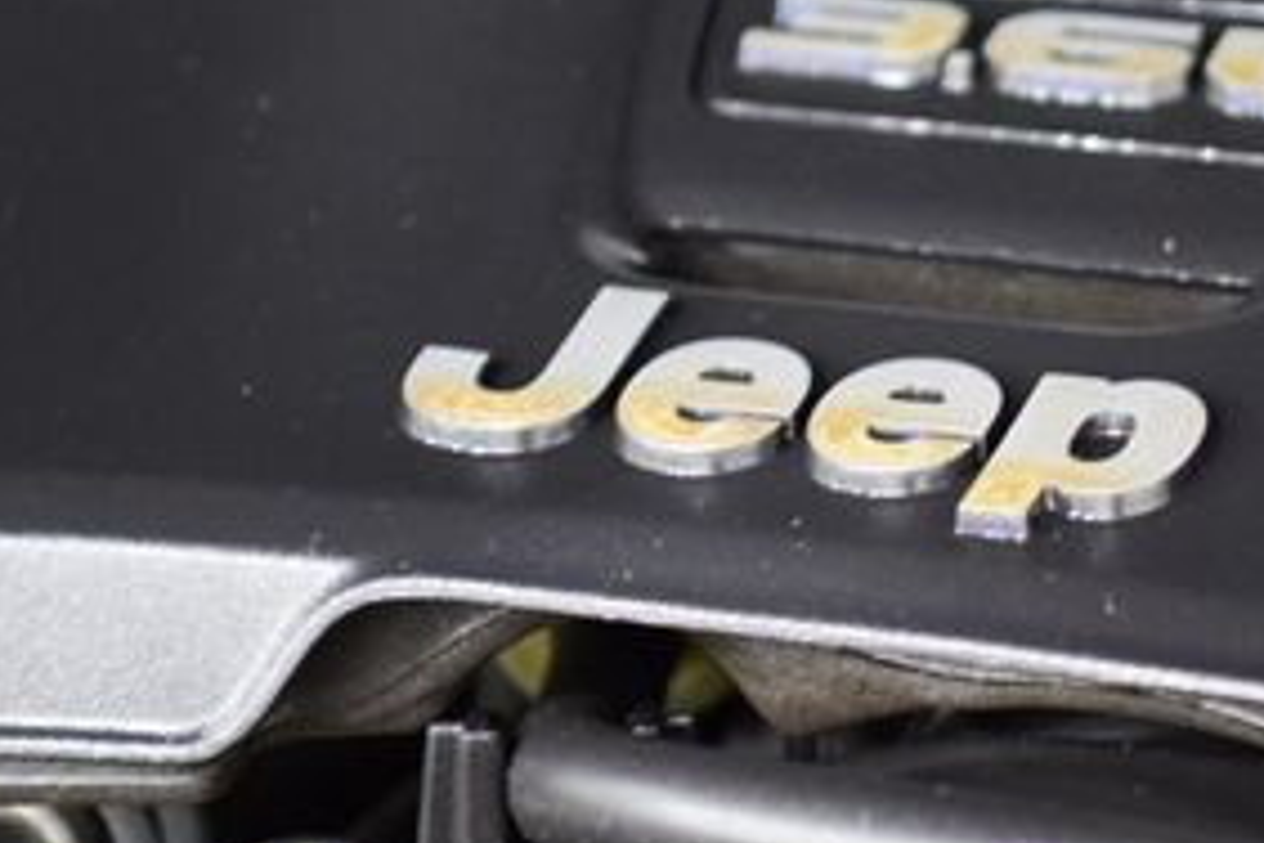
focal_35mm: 238
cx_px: 991
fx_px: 8356
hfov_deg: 8.6
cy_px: 433
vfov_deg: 5.8
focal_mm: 70
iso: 1600
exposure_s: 1/10
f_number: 2.8
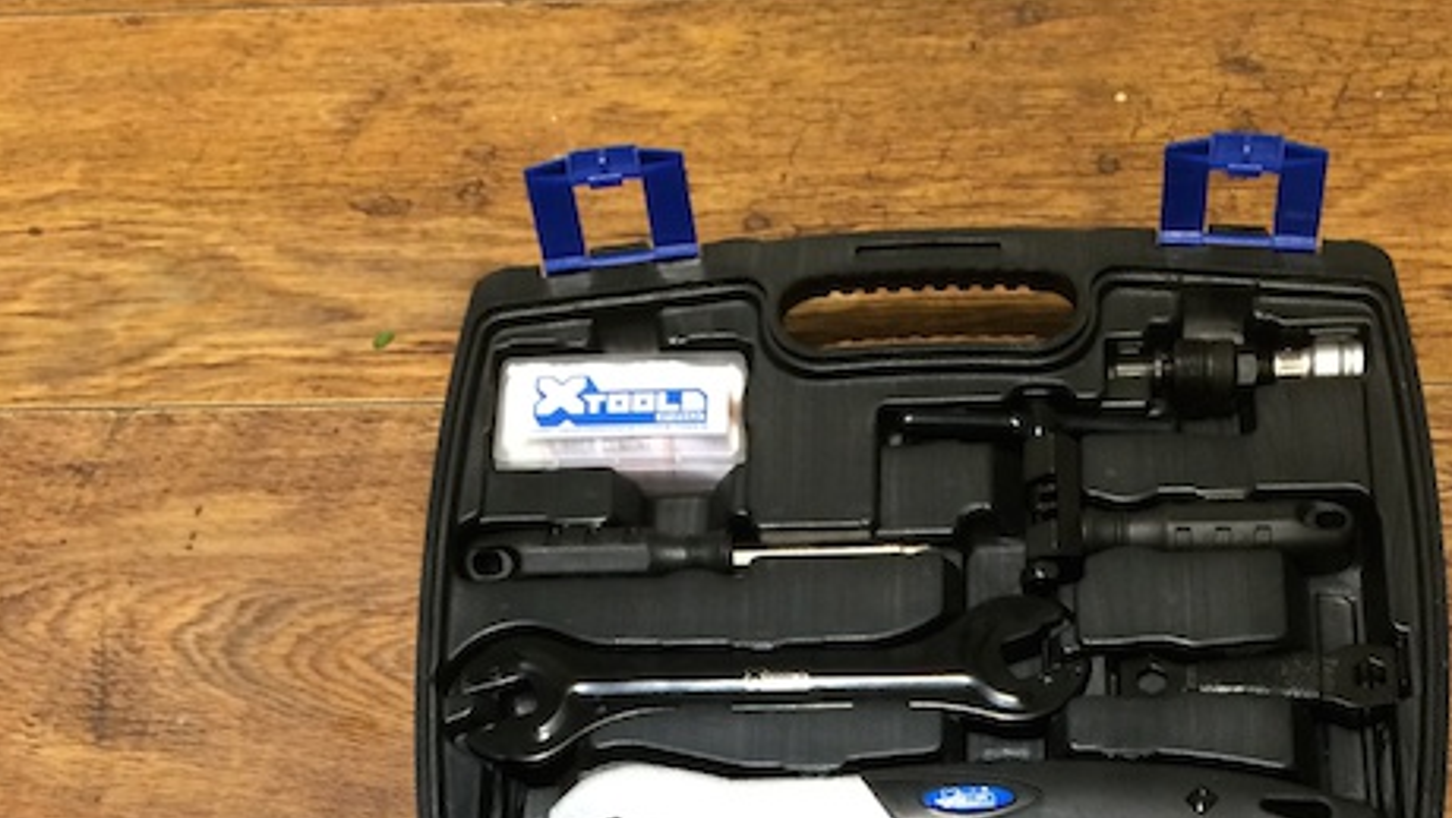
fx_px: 2118
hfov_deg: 37.6
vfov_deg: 19.4
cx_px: 912
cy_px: 1184
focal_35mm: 55
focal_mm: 4.15
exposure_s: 1/33
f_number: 2.2
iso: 200
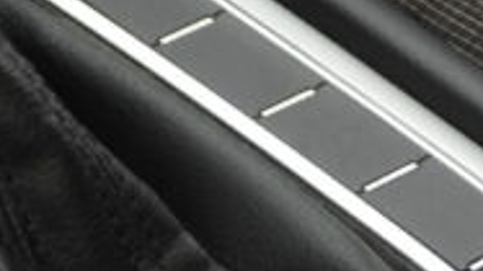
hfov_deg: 4.5
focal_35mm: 476
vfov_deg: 2.5
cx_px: -124
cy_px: 80
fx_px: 6094
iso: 100
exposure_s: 1/100
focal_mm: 20.7
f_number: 4
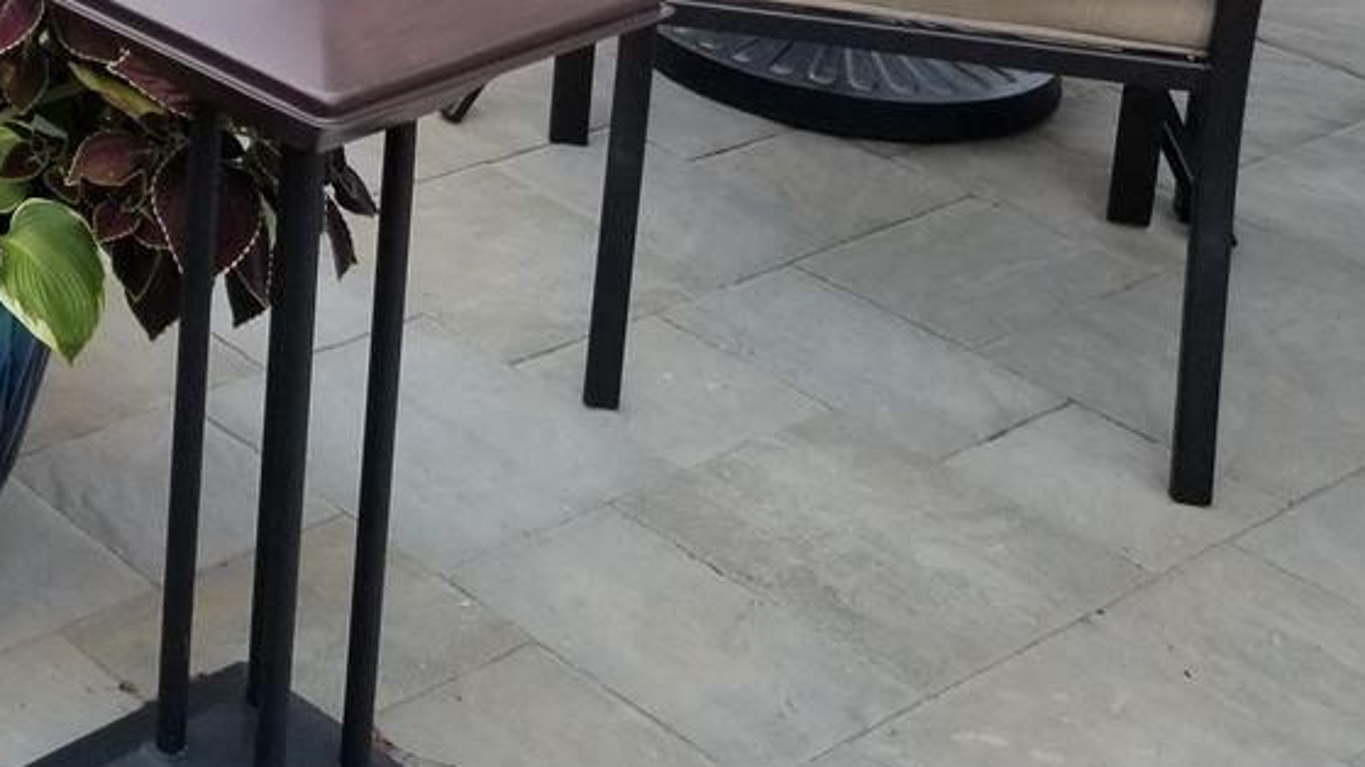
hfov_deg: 26.4
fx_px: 2641
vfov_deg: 15.0
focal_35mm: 73
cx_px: -183
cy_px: -459
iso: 50
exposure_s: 1/130
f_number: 1.7
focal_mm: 4.25
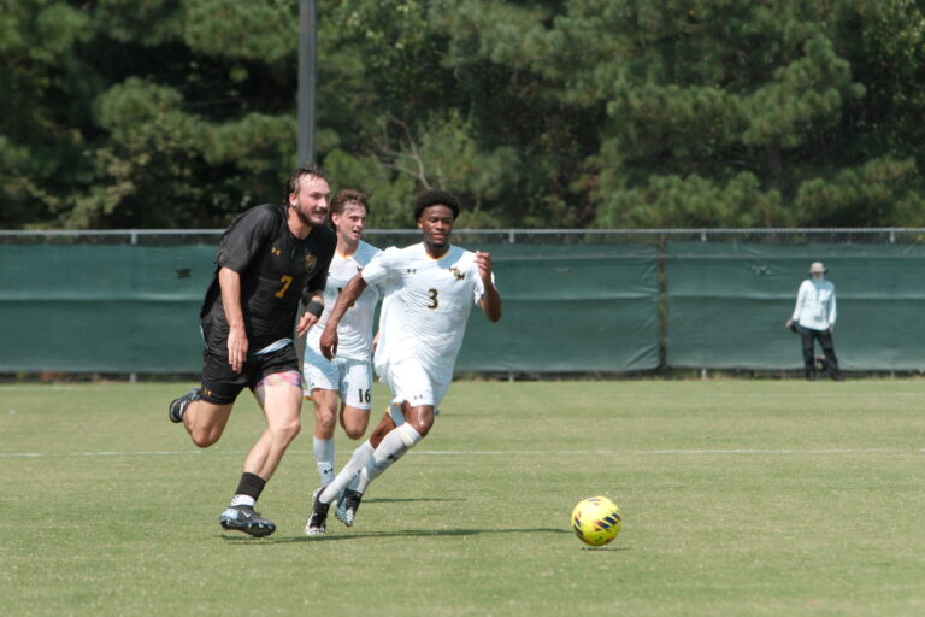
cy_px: 308
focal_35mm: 300
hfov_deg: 6.9
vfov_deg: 4.6
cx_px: 462
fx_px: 7708
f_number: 5
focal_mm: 200
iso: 1000
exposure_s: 1/4000
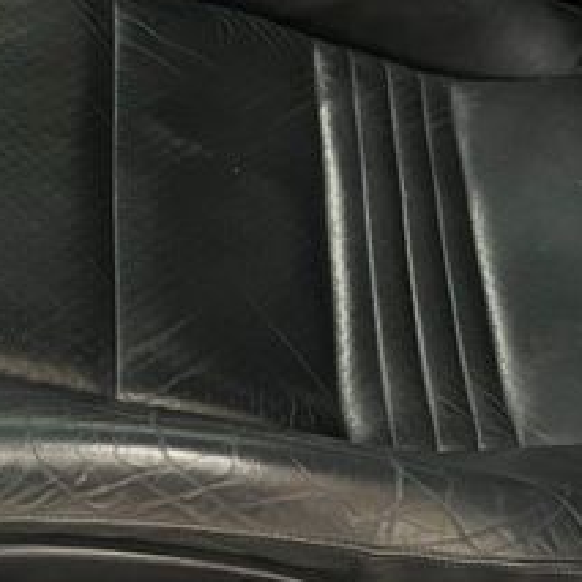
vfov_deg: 24.8
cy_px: 415
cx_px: 27
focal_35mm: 69
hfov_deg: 24.1
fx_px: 1313
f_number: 1.5
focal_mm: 5.7
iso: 800
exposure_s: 1/30
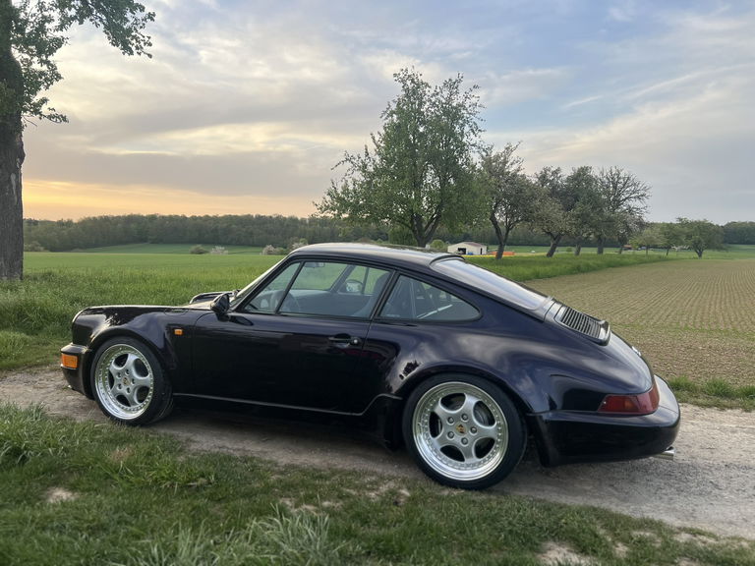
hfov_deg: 67.3
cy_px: 283
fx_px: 567
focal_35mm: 26
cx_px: 378
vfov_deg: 53.1
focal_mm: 5.7
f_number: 1.5
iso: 50
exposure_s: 1/458
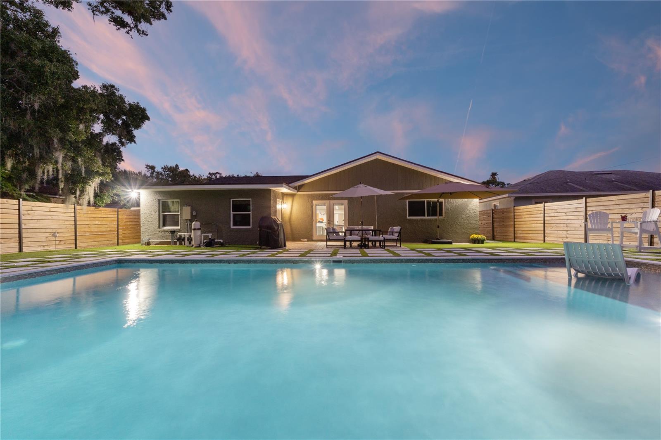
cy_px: 220
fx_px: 275
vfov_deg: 77.3
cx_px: 330
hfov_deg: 100.4
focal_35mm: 15
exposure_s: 1.3
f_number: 7.1
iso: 400
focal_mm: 10
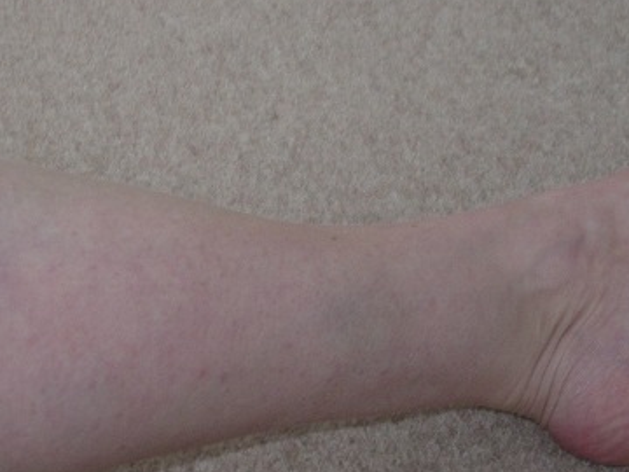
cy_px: 359
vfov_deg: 17.9
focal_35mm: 82
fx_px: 1490
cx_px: 111
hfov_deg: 23.4
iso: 200
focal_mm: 7.8
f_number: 2.8
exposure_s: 1/40
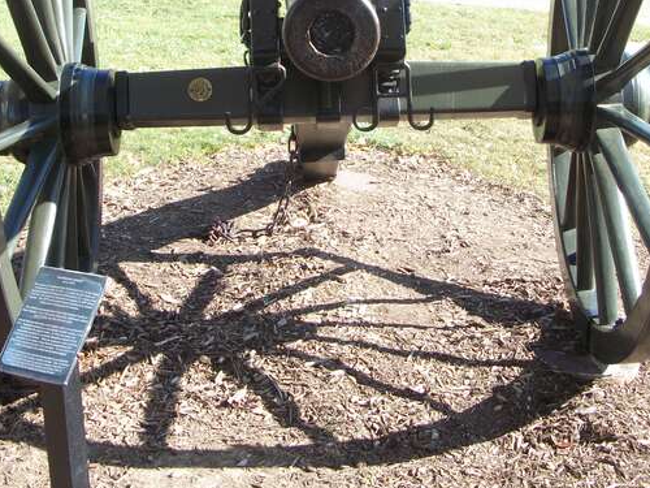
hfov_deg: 34.3
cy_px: 117
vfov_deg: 25.8
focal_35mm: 56
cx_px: 285
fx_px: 1052
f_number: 3.1
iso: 80
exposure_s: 1/250
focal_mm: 6.3
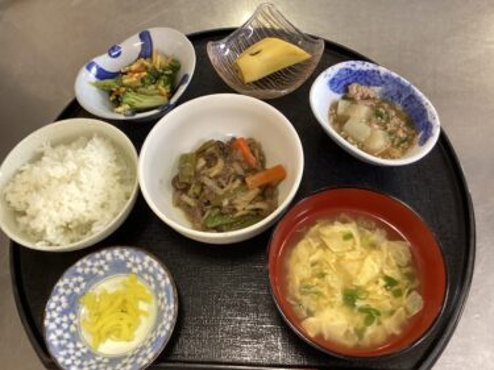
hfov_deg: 58.4
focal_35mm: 31
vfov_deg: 45.4
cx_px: 247
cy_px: 185
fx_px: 442
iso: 250
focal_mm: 3.3
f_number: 2.4
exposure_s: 1/33
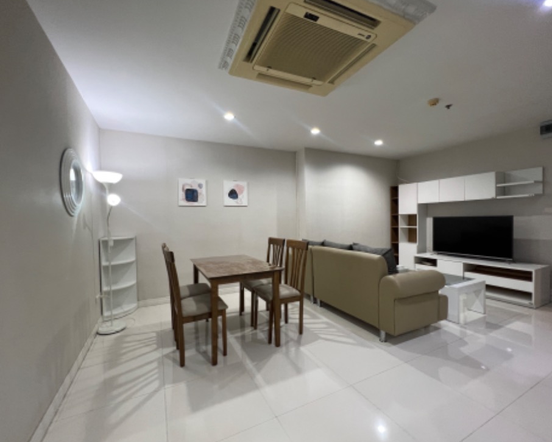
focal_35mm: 14
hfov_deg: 100.7
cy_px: 225
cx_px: 275
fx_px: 229
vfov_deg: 88.0
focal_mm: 1.57
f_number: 1.8
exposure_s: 1/50
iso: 200
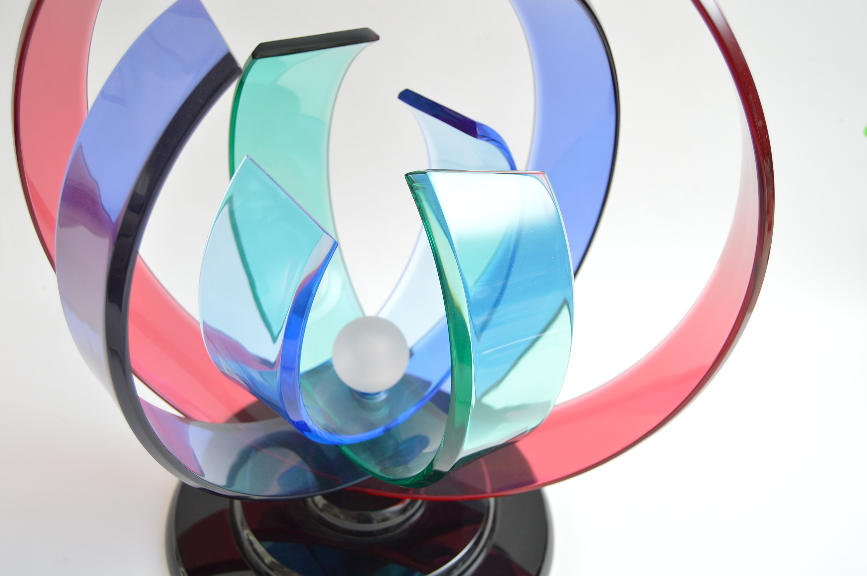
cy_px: 288
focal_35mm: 34
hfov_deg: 55.1
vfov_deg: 38.3
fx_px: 830
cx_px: 434
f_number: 3.8
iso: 200
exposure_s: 1/160
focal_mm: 23
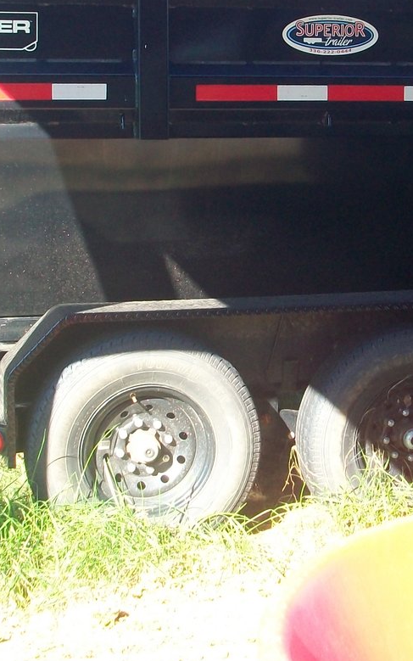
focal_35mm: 70
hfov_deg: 18.6
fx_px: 1260
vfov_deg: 29.0
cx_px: 271
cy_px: 190
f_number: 2.8
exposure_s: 1/160
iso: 80
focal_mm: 5.7
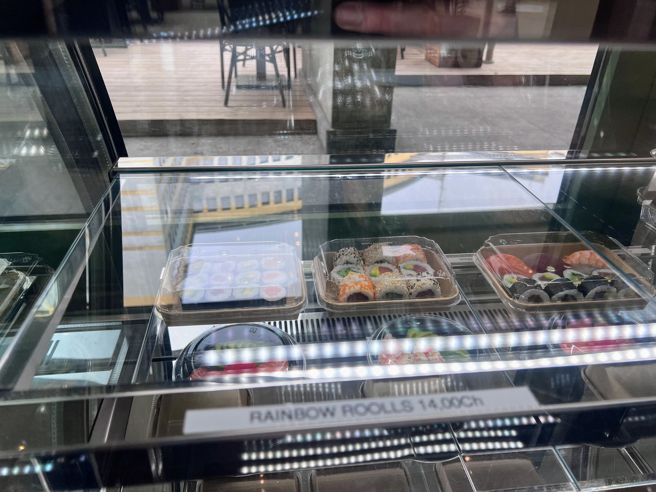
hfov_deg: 67.3
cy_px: 246
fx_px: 493
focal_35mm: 26
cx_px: 328
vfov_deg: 53.1
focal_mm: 5.7
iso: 50
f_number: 1.5
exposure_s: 1/471
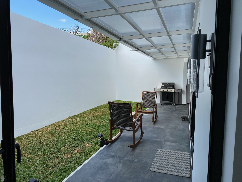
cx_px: 121
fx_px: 182
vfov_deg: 53.1
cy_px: 91
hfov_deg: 67.3
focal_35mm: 26
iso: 32
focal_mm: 4.25
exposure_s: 1/890
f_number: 1.8
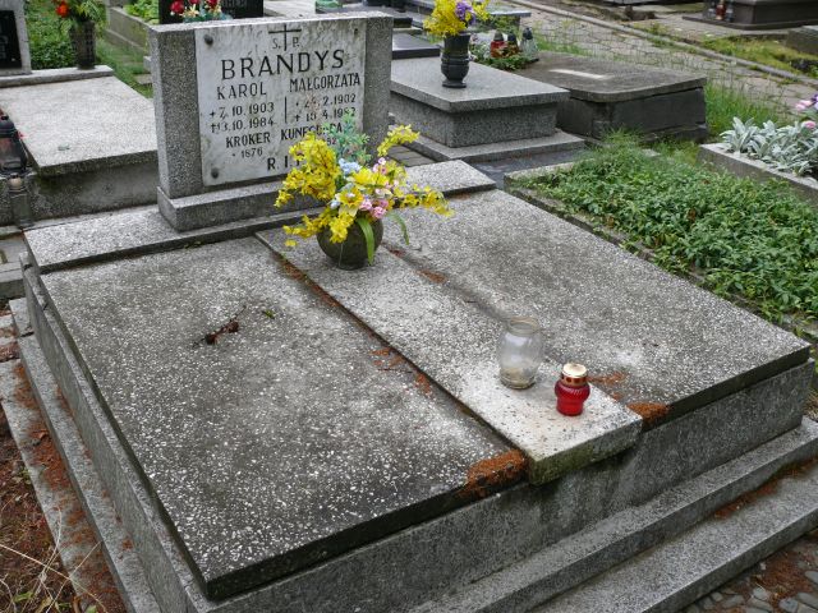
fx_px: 827
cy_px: 306
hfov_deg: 52.6
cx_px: 409
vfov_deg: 40.7
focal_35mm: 35
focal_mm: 7.4
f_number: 2.8
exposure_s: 1/125
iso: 100
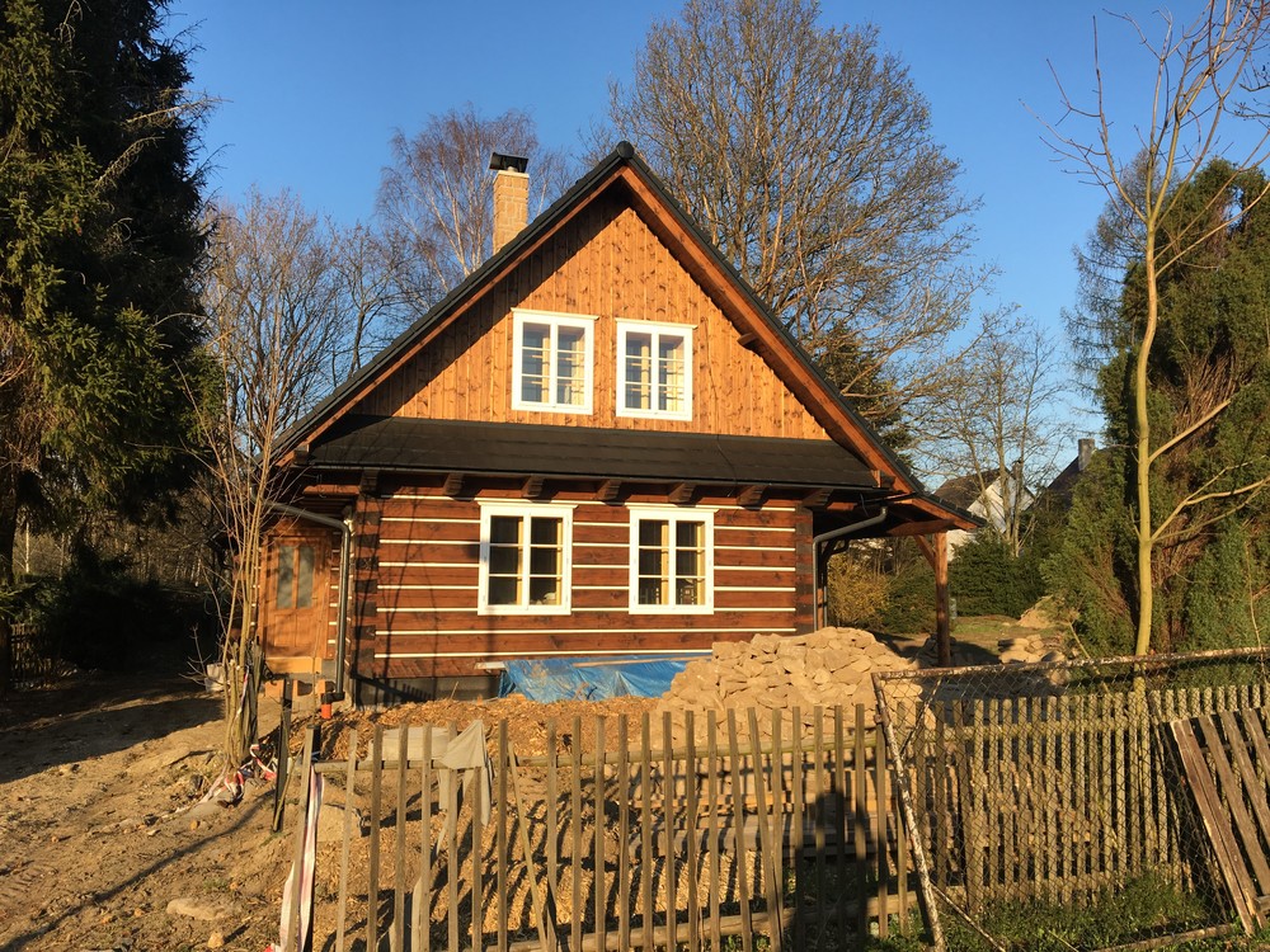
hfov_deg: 61.7
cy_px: 476
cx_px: 635
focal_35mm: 29
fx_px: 1064
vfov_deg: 48.2
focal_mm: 4.15
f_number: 2.2
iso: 25
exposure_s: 1/793
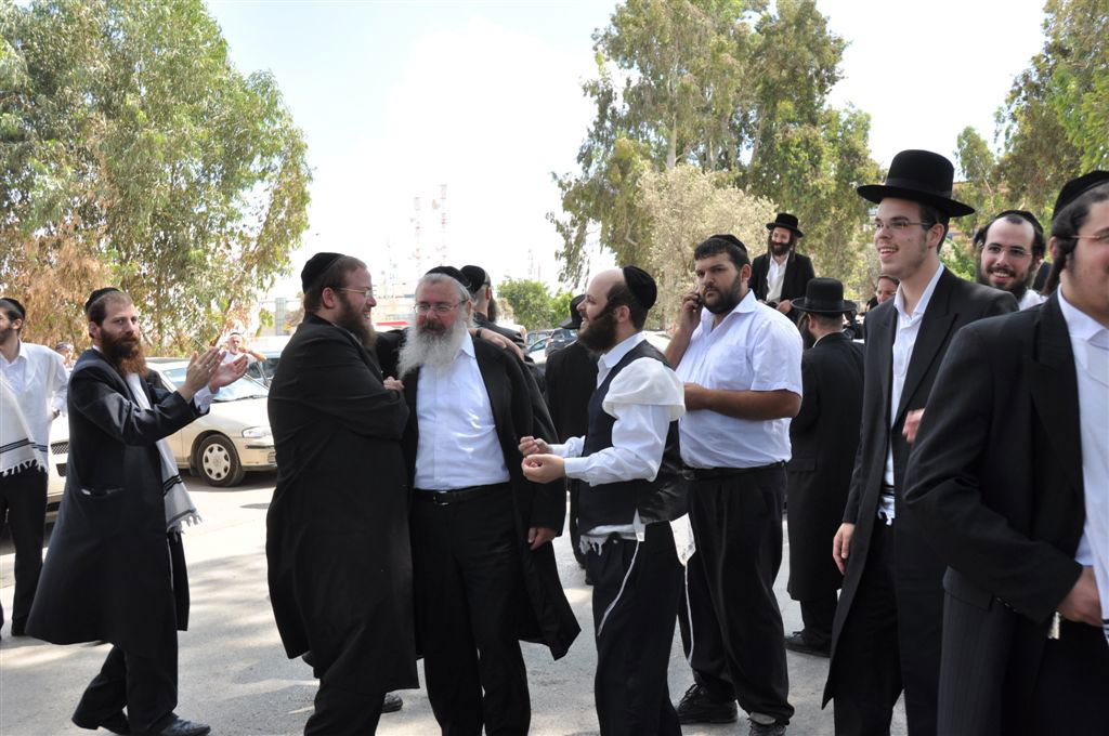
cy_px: 368
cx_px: 554
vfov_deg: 39.9
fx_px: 1015
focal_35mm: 33
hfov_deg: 57.3
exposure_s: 1/200
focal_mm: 22
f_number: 7.1
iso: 200
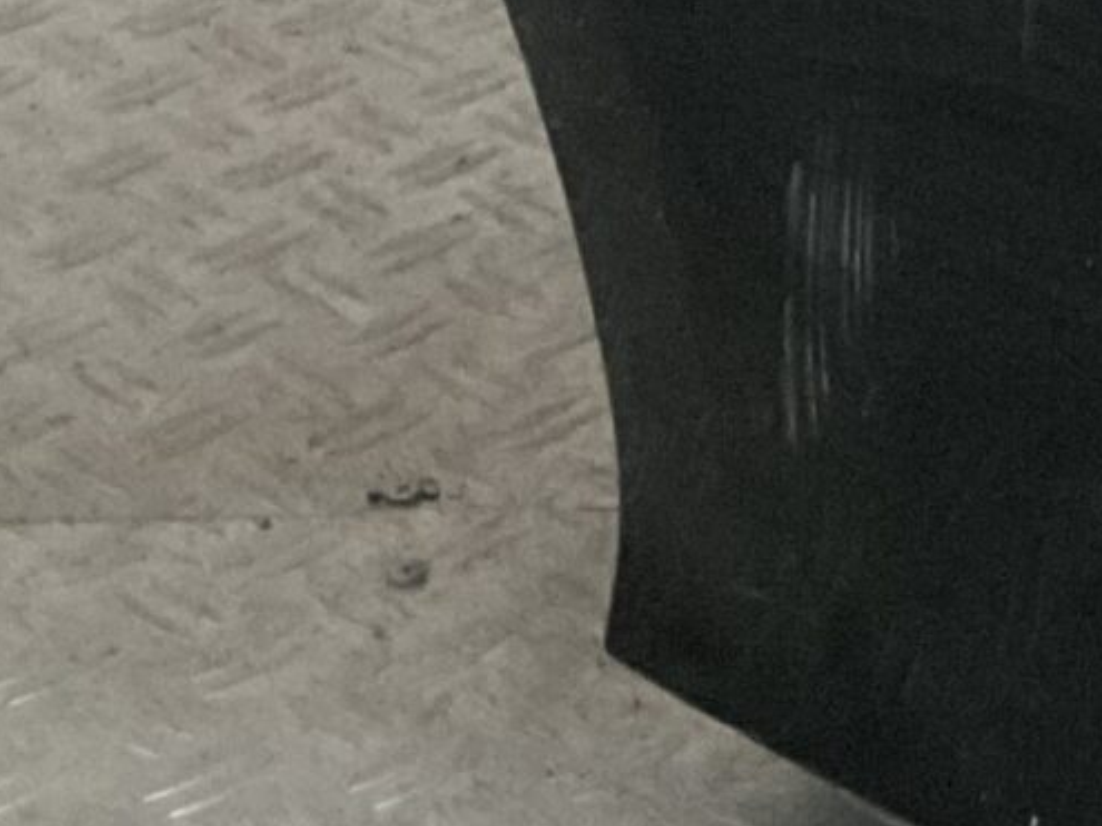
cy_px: -510
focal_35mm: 150
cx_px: 2340
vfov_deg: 9.5
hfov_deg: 11.6
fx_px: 4774
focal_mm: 3
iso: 250
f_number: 1.8
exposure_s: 1/33
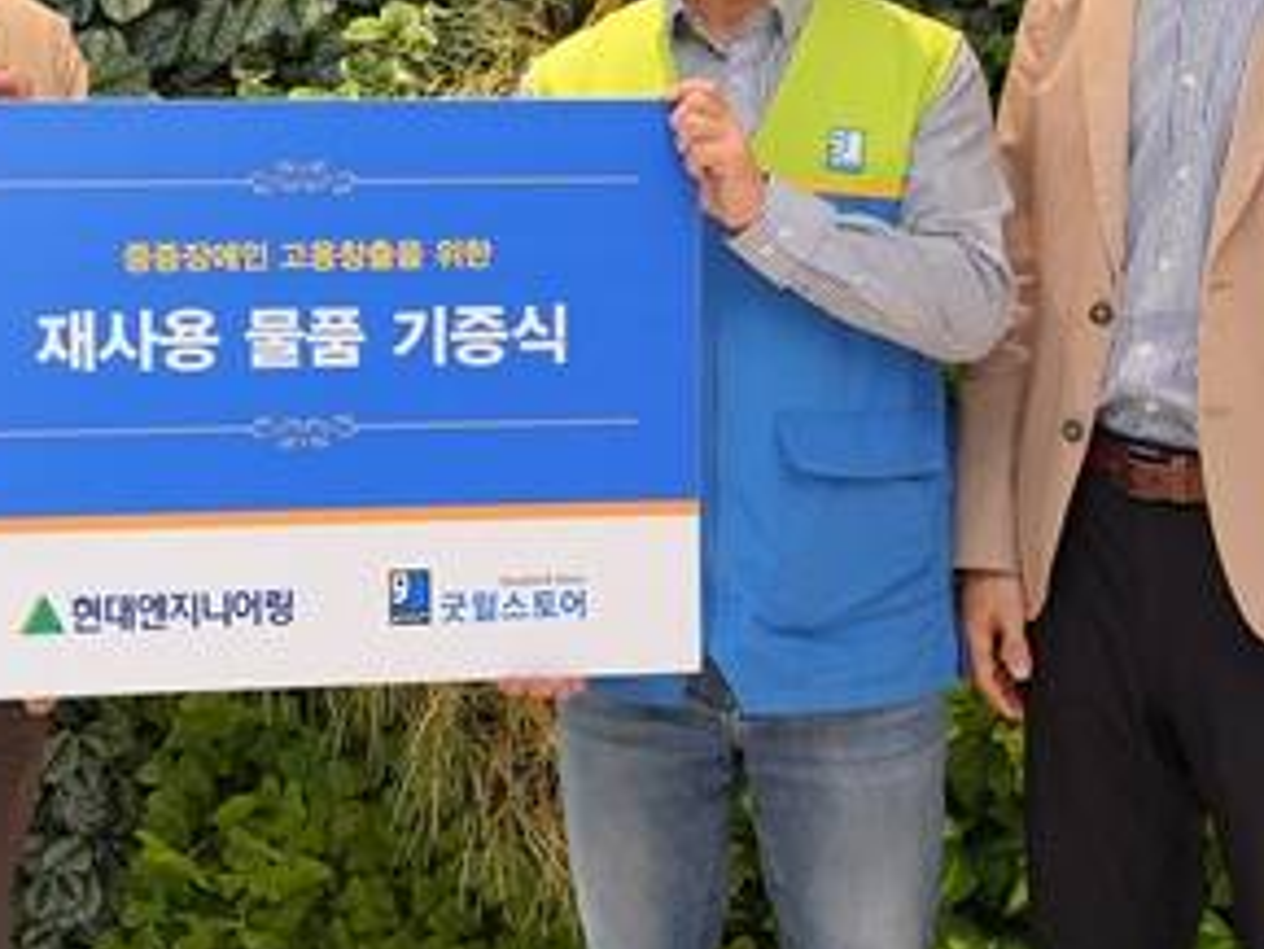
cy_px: 155
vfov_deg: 21.9
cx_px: 359
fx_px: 2411
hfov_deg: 29.0
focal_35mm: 66
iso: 1250
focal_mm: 31
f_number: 5
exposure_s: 1/125
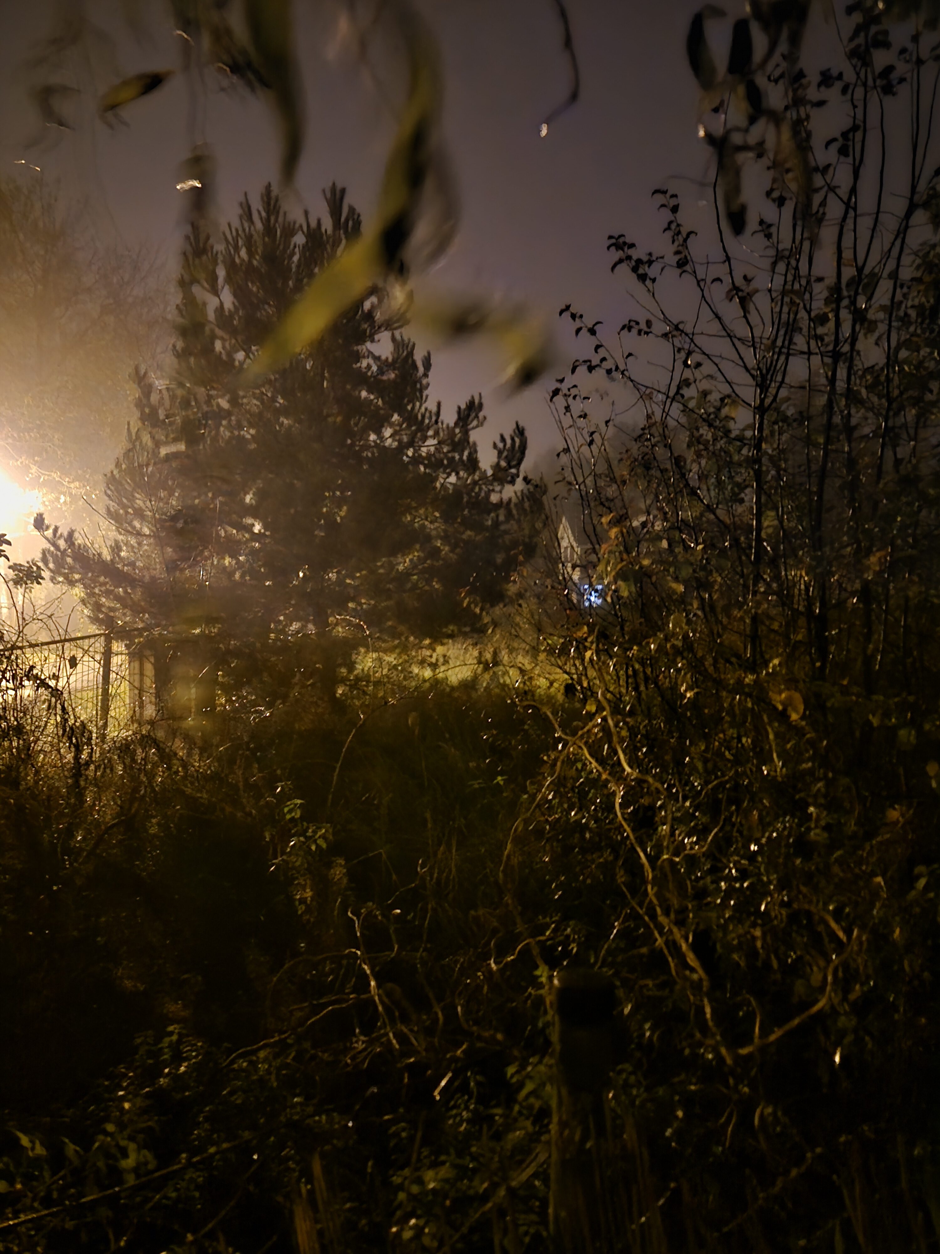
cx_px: 470
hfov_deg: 58.9
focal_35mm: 23
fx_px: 833
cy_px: 627
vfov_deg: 73.9
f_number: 1.8
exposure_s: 1/2
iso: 2000
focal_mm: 5.4
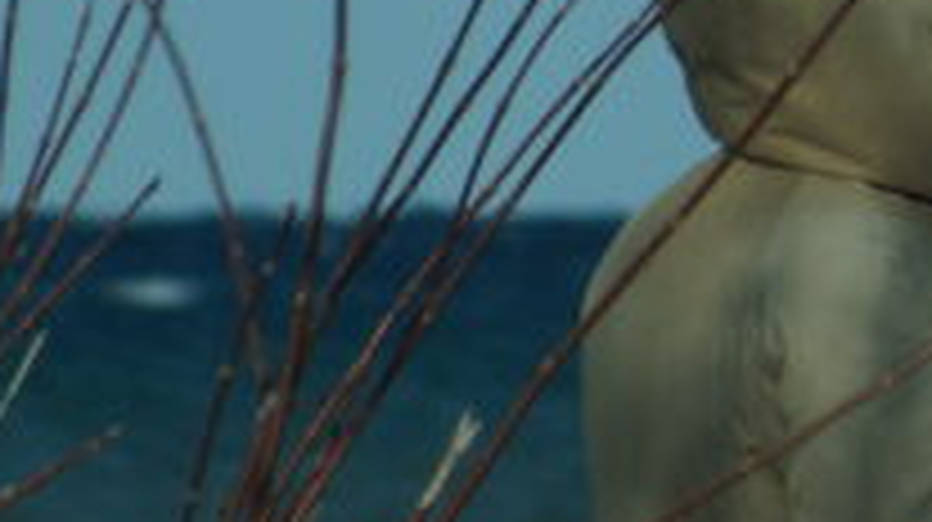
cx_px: 2296
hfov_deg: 1.7
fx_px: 30740
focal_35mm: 1245
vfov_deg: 1.0
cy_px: 101
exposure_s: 1/400
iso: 100
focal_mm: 160
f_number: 8
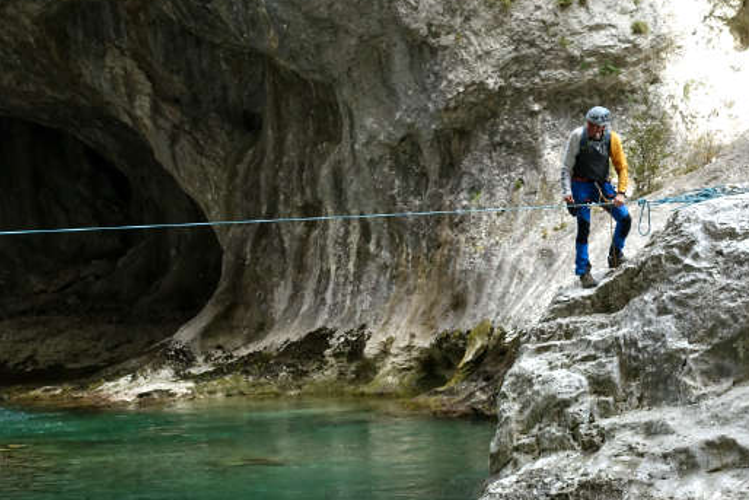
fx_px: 2331
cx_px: 444
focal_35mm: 112
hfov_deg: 18.2
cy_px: 392
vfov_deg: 12.2
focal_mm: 23.5
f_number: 4.5
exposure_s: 1/200
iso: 320
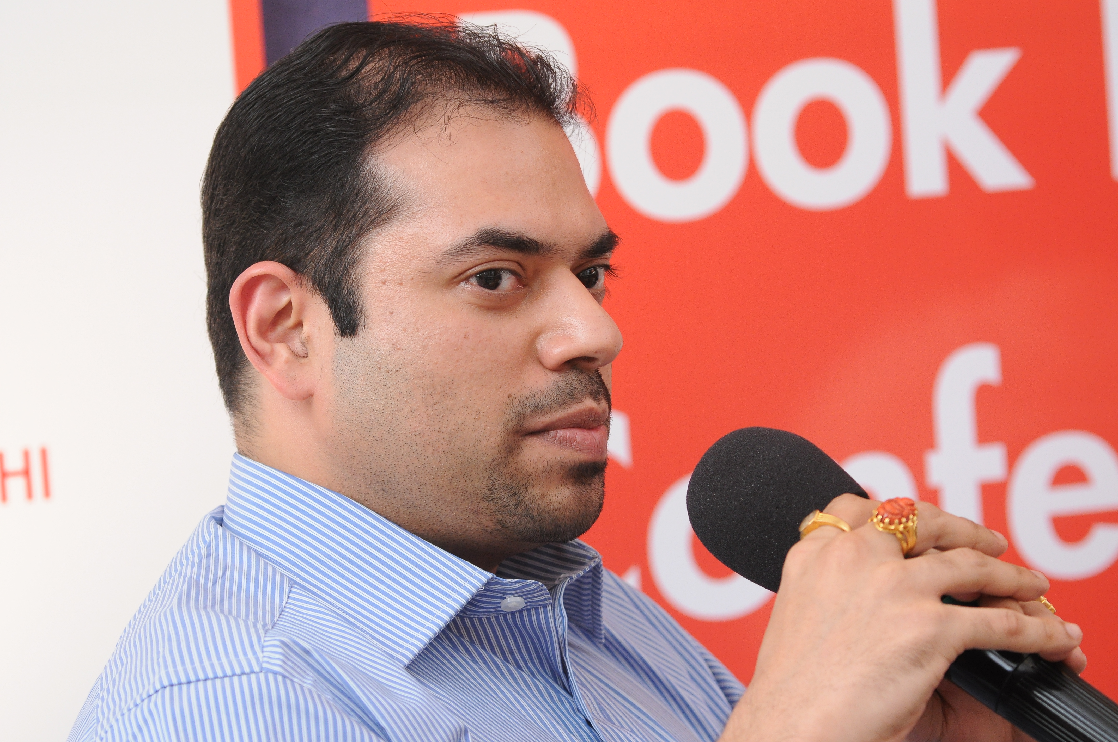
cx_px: 559
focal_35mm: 120
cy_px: 371
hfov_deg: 17.1
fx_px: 3722
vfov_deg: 11.4
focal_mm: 80
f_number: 6.3
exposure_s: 1/60
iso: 800
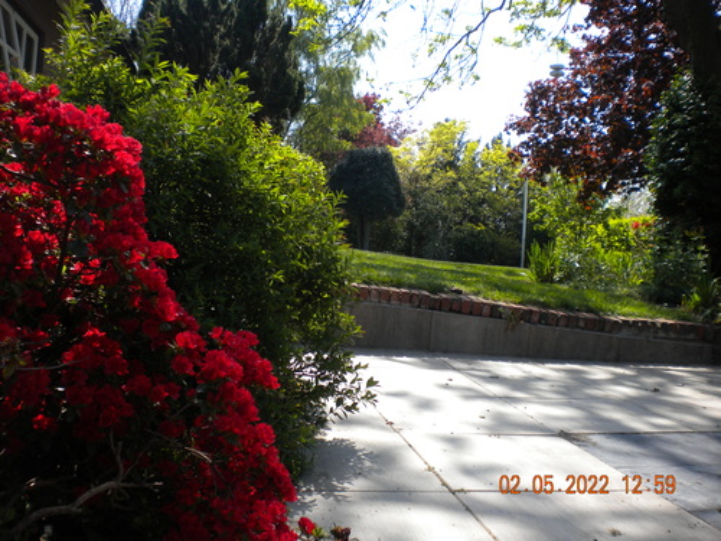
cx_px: 360
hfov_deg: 52.6
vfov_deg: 40.7
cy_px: 270
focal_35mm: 35
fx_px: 729
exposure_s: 1/340
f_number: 4.6
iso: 80
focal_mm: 6.3
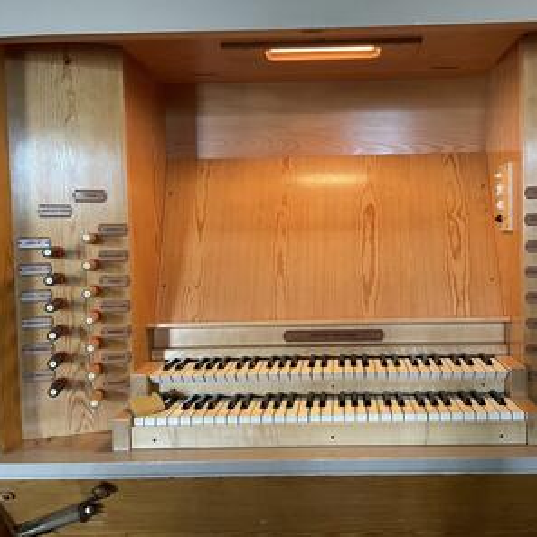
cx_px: 325
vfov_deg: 52.5
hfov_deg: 52.1
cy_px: 268
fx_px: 544
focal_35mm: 31
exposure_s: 1/50
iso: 500
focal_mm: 4.2
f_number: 1.6
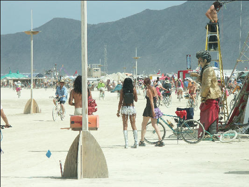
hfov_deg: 9.9
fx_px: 1432
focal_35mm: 199
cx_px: 124
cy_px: 94
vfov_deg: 7.5
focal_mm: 50.27
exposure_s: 1/640
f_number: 7.1
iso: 100
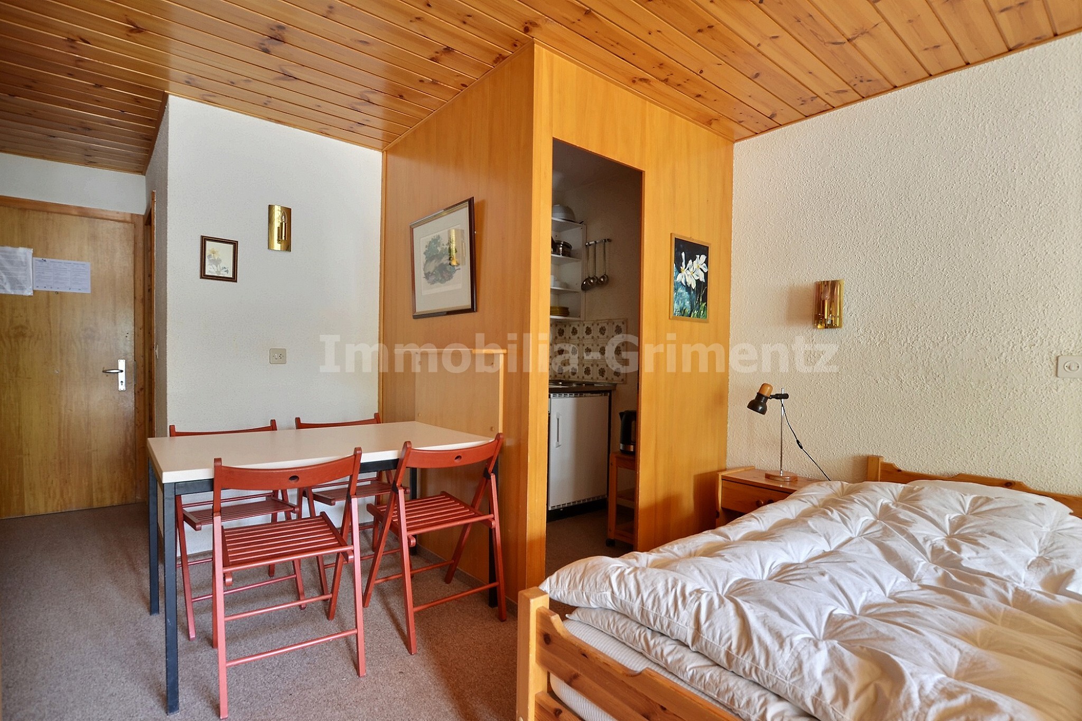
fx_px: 496
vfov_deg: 72.0
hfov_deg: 95.0
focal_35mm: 16
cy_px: 360
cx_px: 541
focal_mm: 11
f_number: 9
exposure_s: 1/2
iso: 400
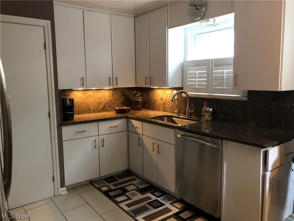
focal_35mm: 28
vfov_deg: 49.7
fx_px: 238
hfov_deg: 63.4
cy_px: 110
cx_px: 147
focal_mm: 3.99
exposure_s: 1/7
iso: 80
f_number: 1.8
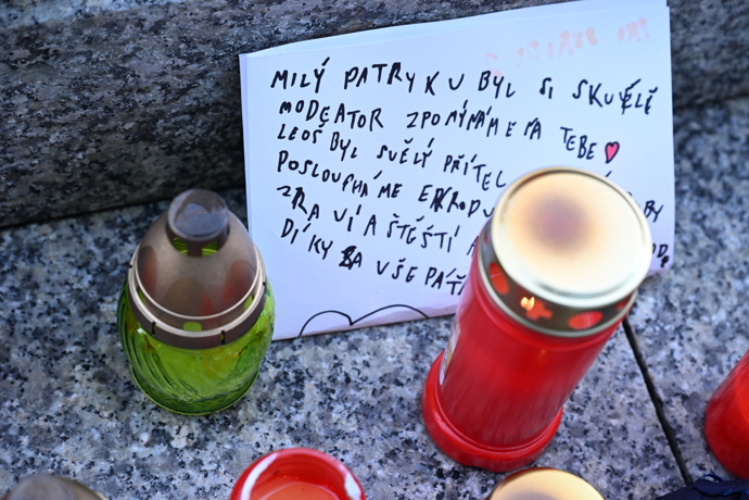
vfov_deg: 19.5
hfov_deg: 28.8
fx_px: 1456
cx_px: 374
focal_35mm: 70
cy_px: 250
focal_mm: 70
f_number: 5
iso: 1250
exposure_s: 1/500
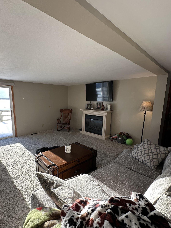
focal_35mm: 18
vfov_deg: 87.6
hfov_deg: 70.8
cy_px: 122
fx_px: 119
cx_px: 68
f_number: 2.2
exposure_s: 1/116
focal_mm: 2.22
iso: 40
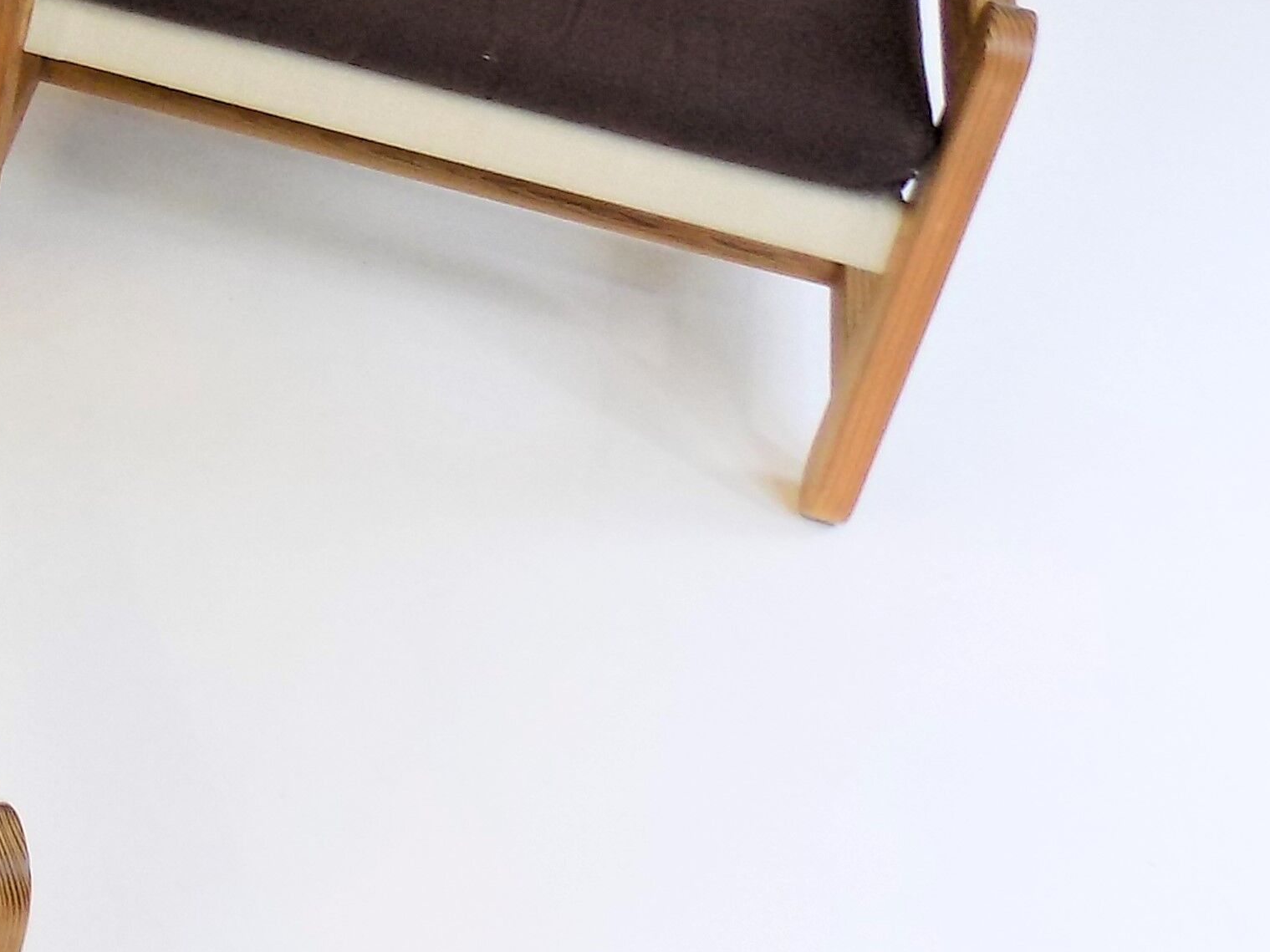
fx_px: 2861
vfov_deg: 18.2
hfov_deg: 21.1
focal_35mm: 78
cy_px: -107
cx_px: -641
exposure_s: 1/30
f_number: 3.1
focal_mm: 4
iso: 100
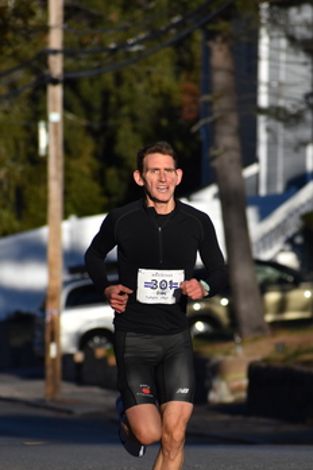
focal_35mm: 617
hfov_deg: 2.2
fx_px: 8046
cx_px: 195
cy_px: 305
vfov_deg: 3.3
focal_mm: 260
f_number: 7.1
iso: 400
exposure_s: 1/2000
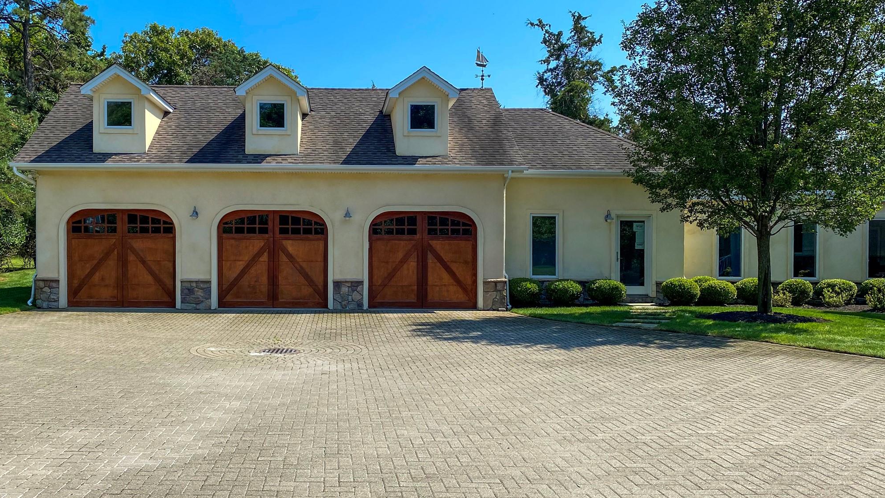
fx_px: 681
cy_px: 205
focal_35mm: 29
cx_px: 434
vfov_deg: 40.0
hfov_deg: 66.1
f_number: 1.8
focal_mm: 4.25
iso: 32
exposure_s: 1/2463
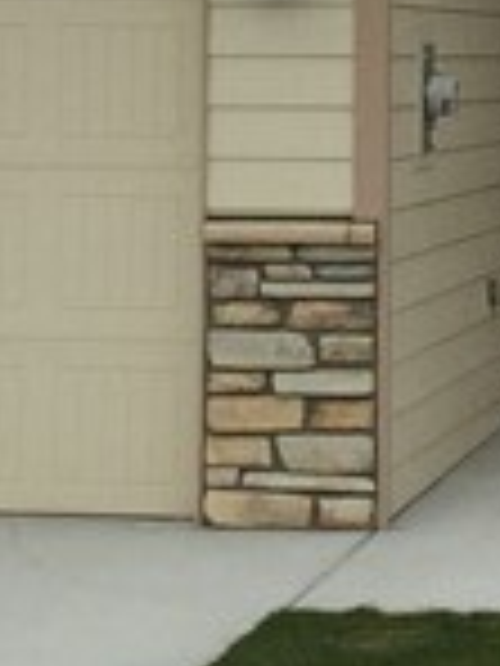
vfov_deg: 9.7
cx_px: 387
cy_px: -144
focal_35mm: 201
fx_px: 3871
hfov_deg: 7.4
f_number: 2.2
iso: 32
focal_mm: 4.15
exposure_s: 1/898
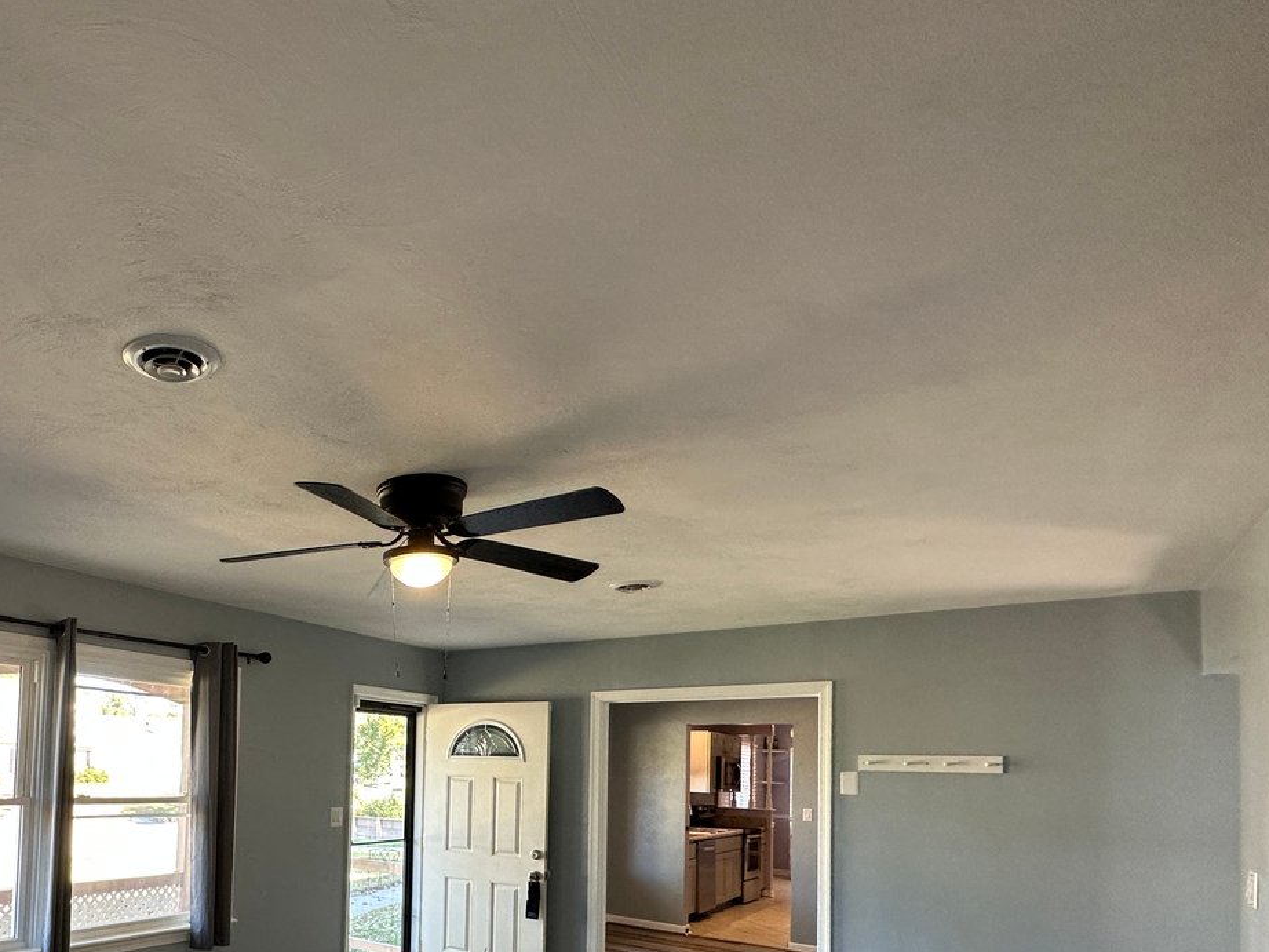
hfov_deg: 68.2
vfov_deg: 55.5
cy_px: 734
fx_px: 843
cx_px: 289
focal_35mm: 23
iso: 200
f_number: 2.2
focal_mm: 2.22
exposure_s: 1/120
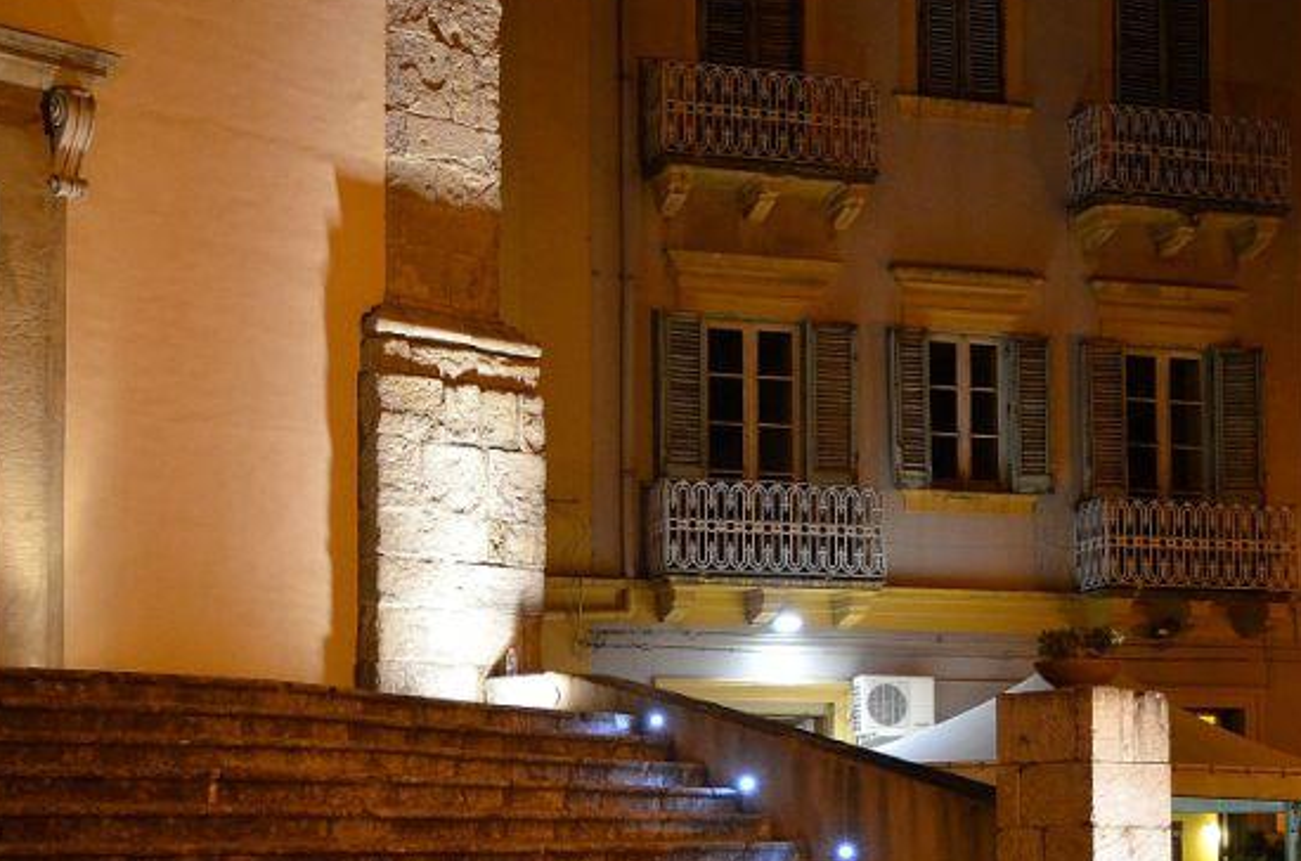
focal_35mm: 67
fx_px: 2416
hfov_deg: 30.1
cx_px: 743
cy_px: 729
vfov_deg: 19.9
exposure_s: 1/25
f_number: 3.8
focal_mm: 24
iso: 1600
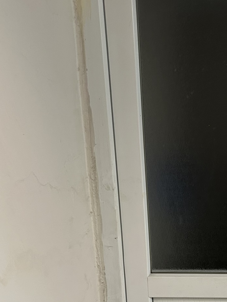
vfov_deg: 32.4
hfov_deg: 24.3
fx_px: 498
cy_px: 259
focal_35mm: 57
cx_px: 235
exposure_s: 1/60
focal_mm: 5.7
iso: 160
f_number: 1.5
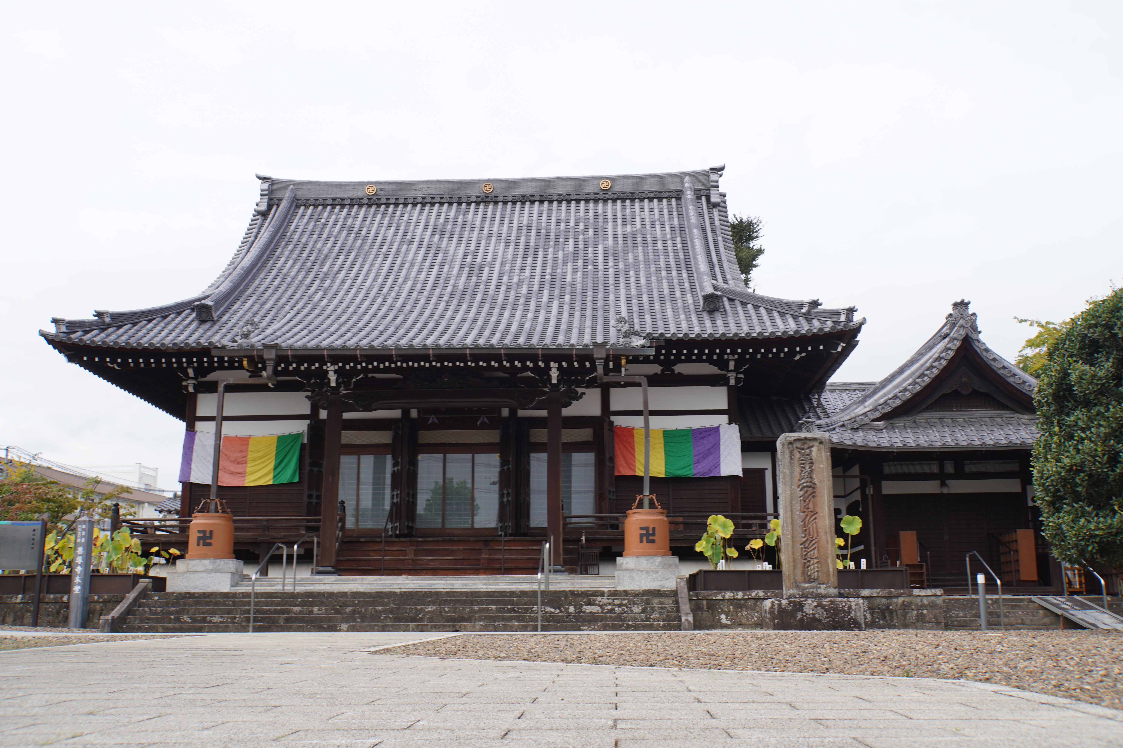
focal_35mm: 38
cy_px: 374
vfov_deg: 35.5
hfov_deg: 51.3
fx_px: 1170
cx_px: 562
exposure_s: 1/200
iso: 100
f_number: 7.1
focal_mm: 25
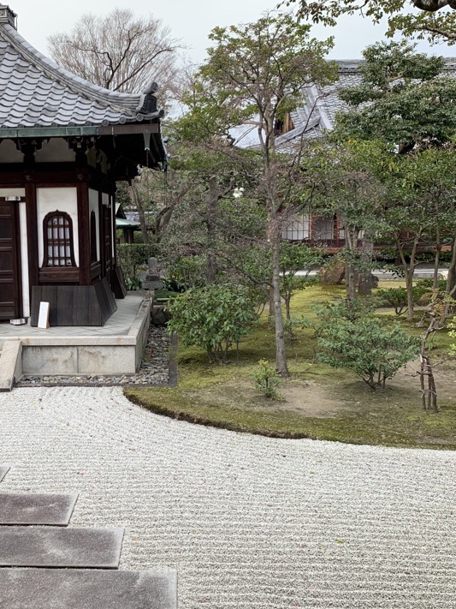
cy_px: 300
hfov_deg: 36.1
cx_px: 126
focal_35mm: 39
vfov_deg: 47.9
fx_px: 685
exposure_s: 1/184
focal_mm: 4.25
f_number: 1.8
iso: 25
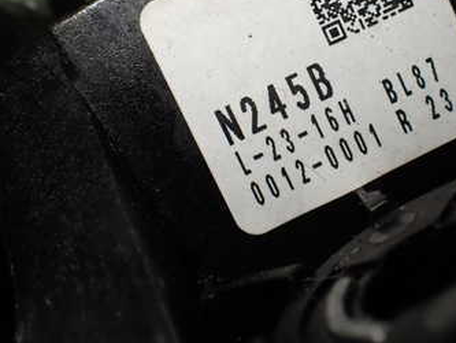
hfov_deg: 34.9
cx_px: 334
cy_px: 81
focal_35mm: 54
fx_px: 712
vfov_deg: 26.7
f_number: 2.3
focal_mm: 5.4
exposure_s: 1/125
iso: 160
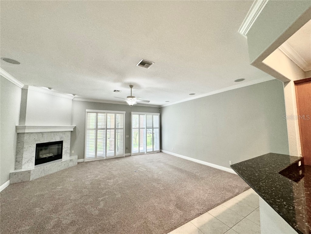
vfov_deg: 85.7
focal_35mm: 14
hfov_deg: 102.1
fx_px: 126
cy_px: 117
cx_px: 156
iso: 200
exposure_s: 1/120
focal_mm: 2.22
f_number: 2.2
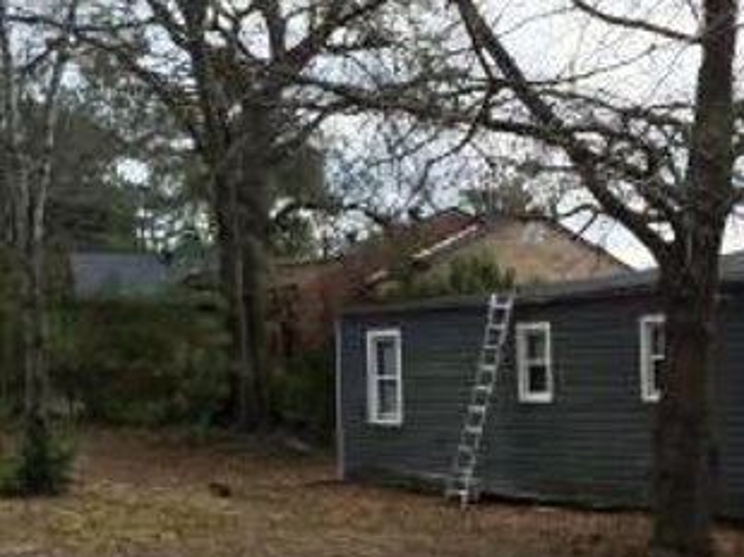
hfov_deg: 30.3
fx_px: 1267
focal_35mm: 59
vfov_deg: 24.5
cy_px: 429
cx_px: 755
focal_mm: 4.15
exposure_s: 1/1026
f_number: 2.2
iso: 32
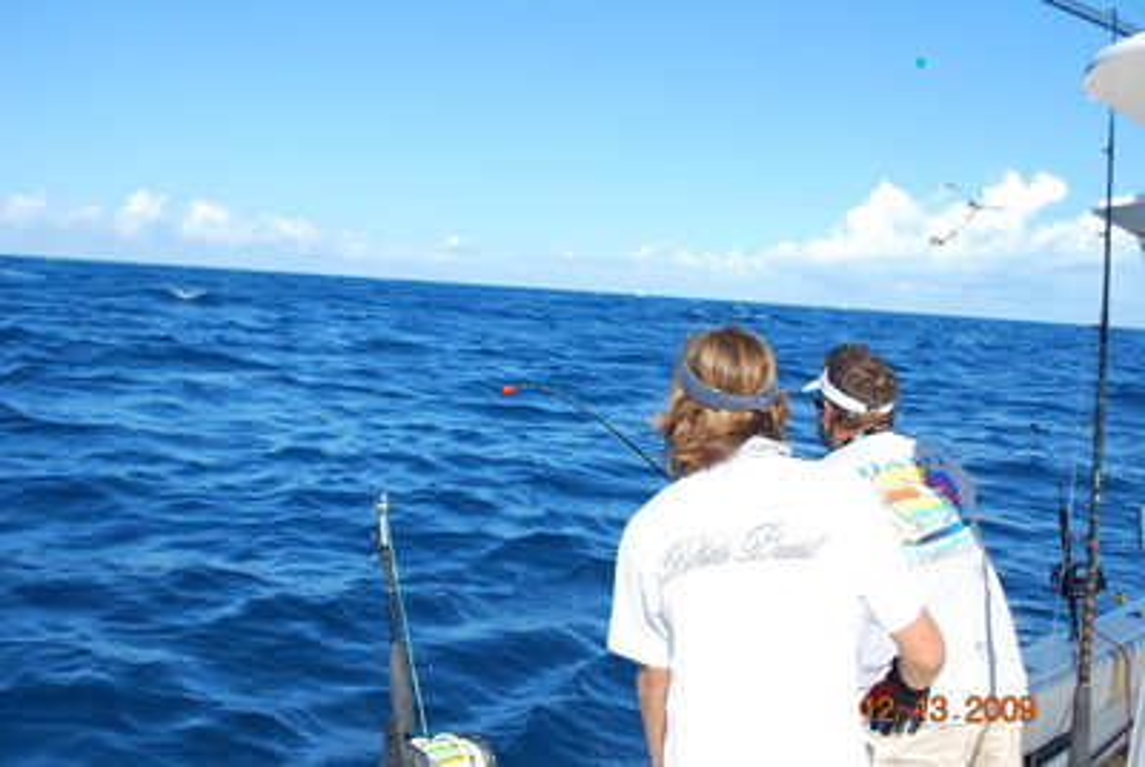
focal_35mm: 36
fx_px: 1147
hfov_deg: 53.1
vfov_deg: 37.0
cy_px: 384
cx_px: 572
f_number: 9
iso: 100
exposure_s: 1/320
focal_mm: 24
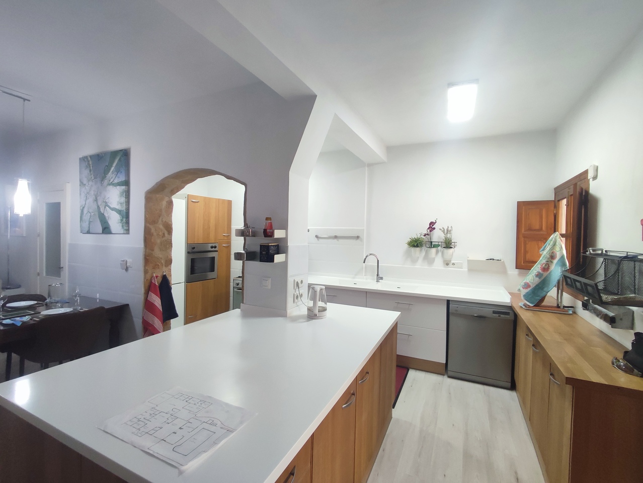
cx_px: 322
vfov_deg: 78.2
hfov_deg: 94.5
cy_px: 242
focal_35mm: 16
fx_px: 297
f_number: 2.2
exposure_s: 1/50
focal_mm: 1.65
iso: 188
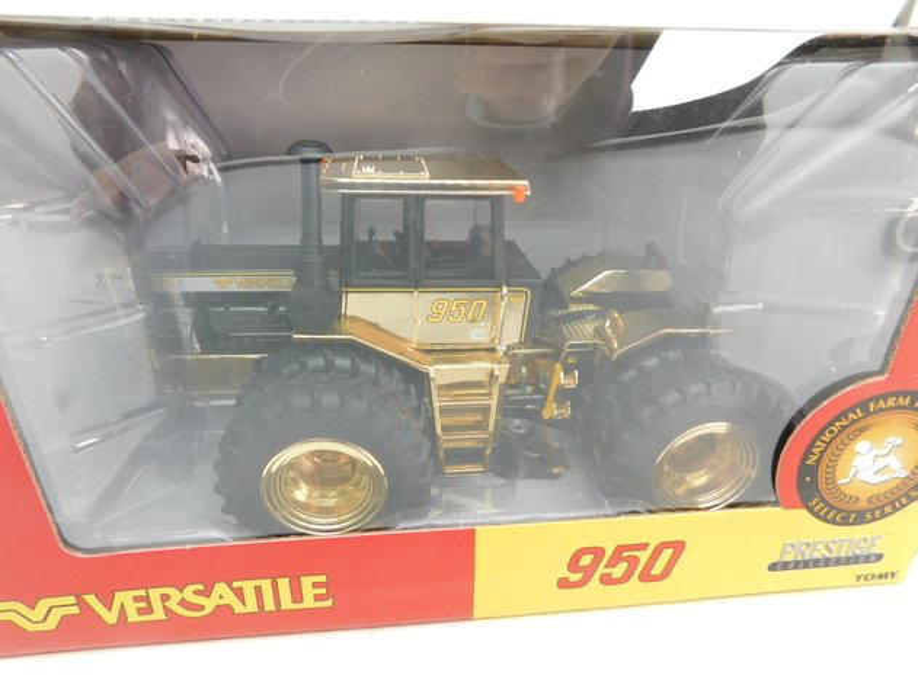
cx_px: 459
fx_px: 610
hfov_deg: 73.9
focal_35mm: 23
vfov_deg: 58.9
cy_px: 344
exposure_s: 1/125
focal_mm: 4
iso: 125
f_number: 3
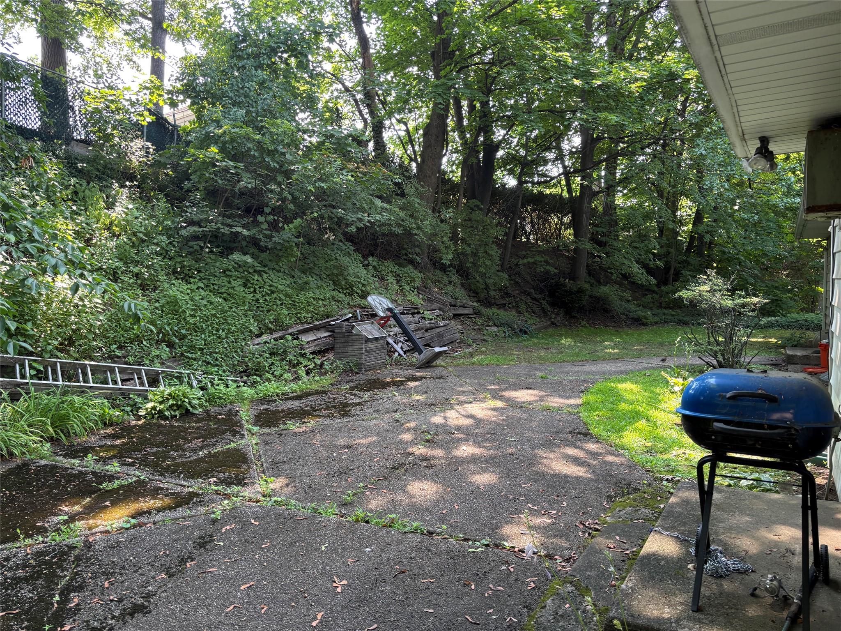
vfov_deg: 53.1
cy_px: 316
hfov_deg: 67.3
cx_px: 420
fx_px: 632
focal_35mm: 26
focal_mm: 5.96
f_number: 1.6
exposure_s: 1/121
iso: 64
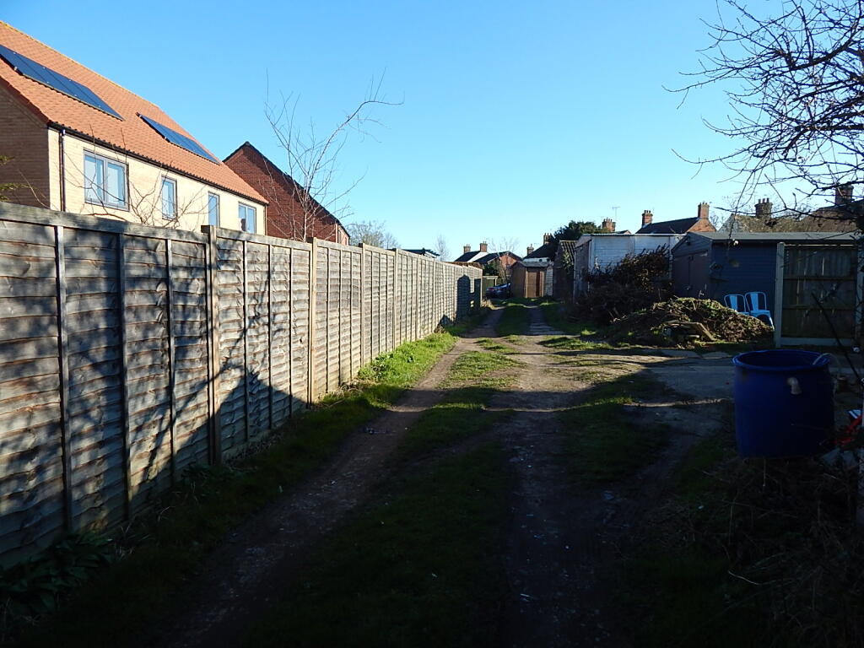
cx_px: 432
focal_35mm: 22
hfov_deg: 76.4
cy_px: 324
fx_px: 549
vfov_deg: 61.1
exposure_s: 1/640
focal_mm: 4
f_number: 3
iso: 125
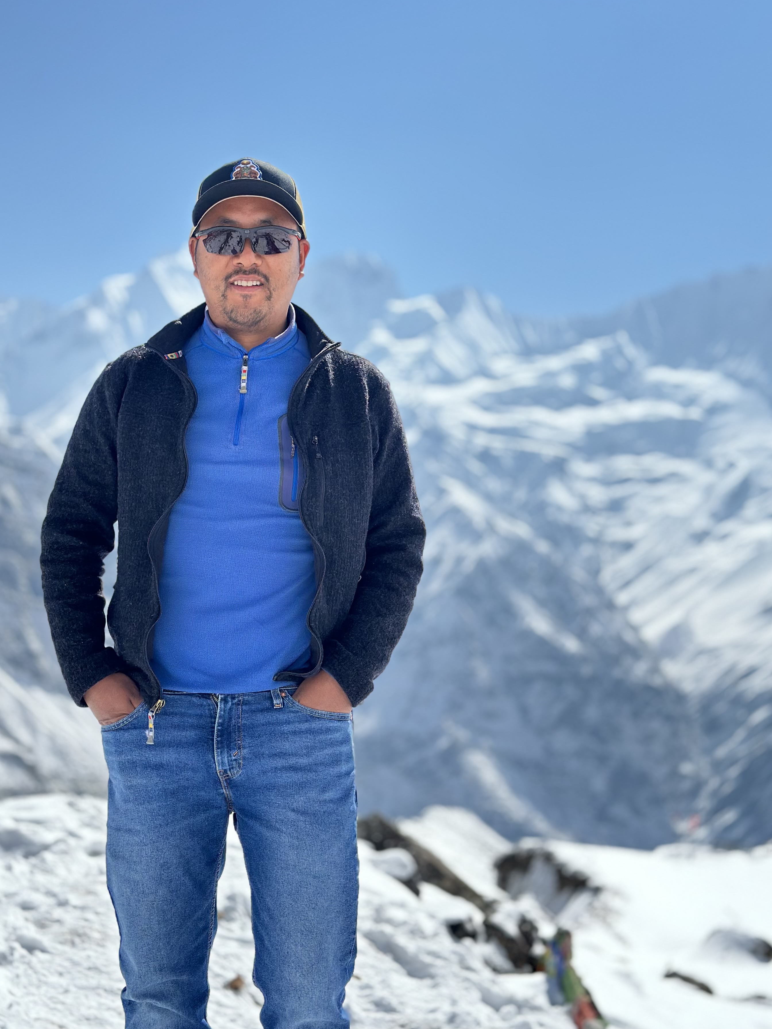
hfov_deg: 27.0
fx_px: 1606
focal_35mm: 54
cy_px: 458
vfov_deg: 35.5
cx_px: 347
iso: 100
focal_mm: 6.86
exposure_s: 1/6211
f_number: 1.78
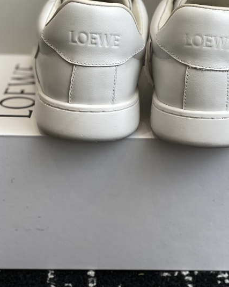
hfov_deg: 20.1
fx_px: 644
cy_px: 77
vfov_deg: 24.8
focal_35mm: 76
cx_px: 150
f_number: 2
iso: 20
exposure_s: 1/158
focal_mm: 6
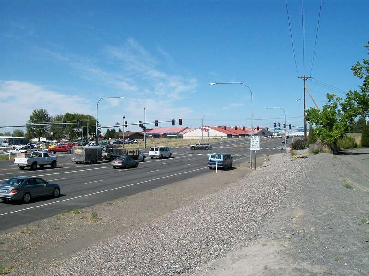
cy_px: 138
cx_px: 184
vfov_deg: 39.7
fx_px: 384
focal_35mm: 36
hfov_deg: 51.4
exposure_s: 1/640
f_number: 4.8
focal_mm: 6
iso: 80
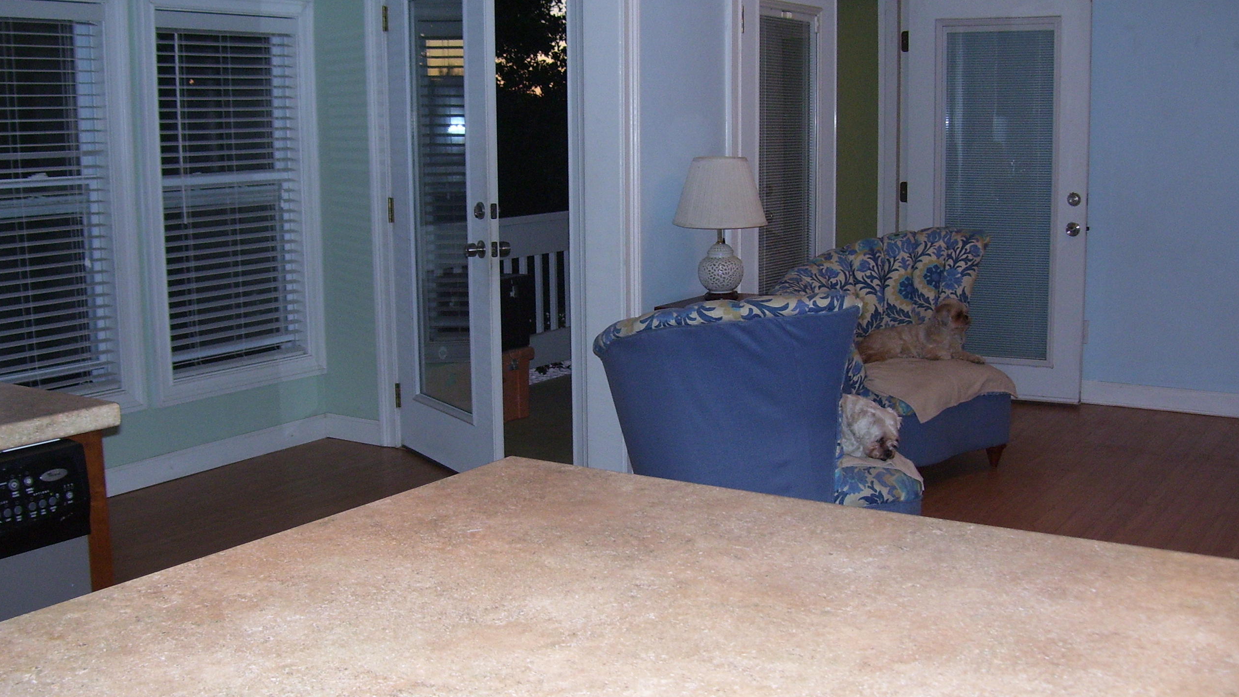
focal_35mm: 41
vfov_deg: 29.0
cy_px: 335
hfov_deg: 49.4
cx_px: 619
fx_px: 1347
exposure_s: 1/60
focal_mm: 6
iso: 125
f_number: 2.7
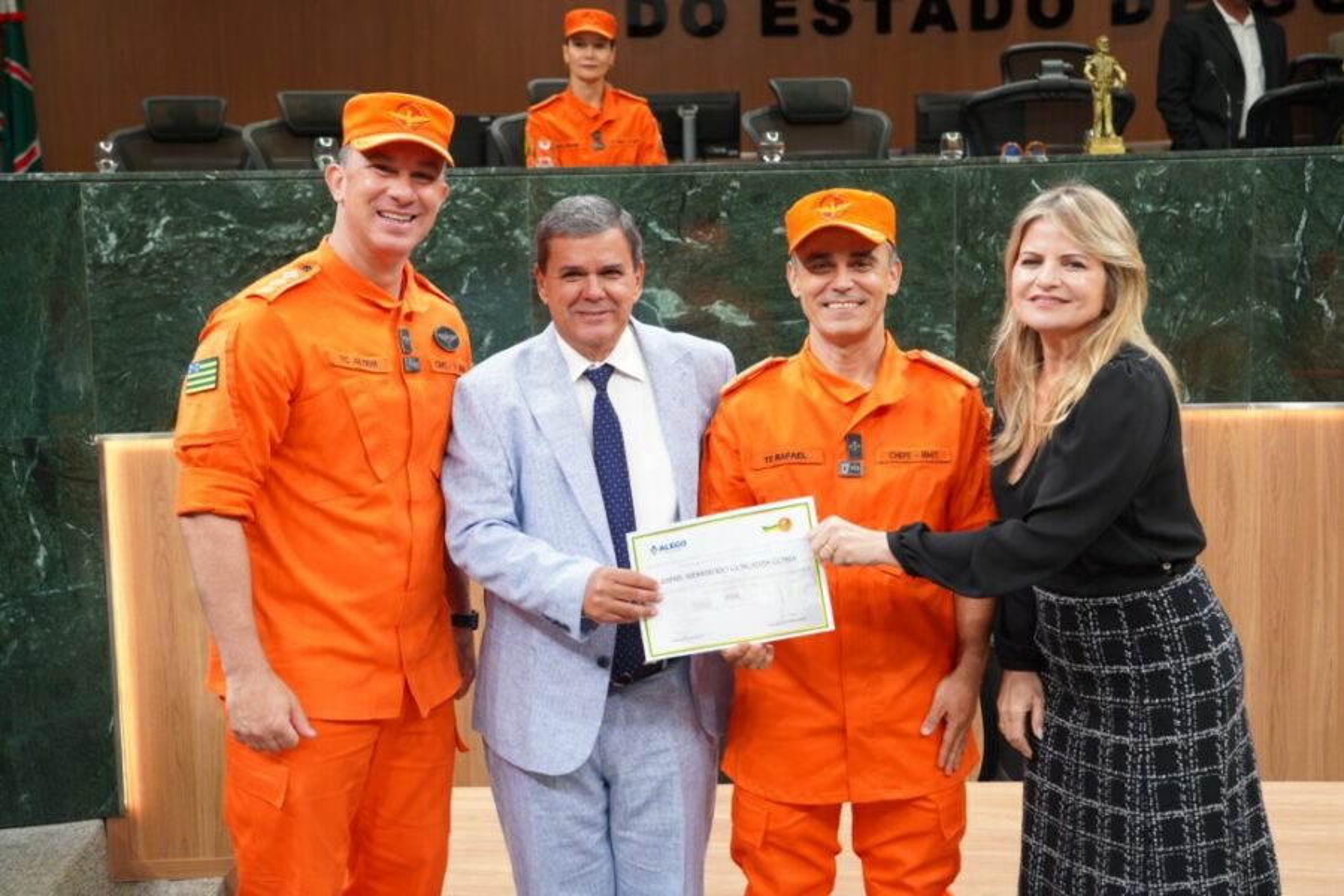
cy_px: 448
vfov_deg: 30.5
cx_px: 672
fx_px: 1643
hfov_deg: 44.5
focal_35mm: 44
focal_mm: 44
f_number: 5
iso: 1250
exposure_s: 1/160
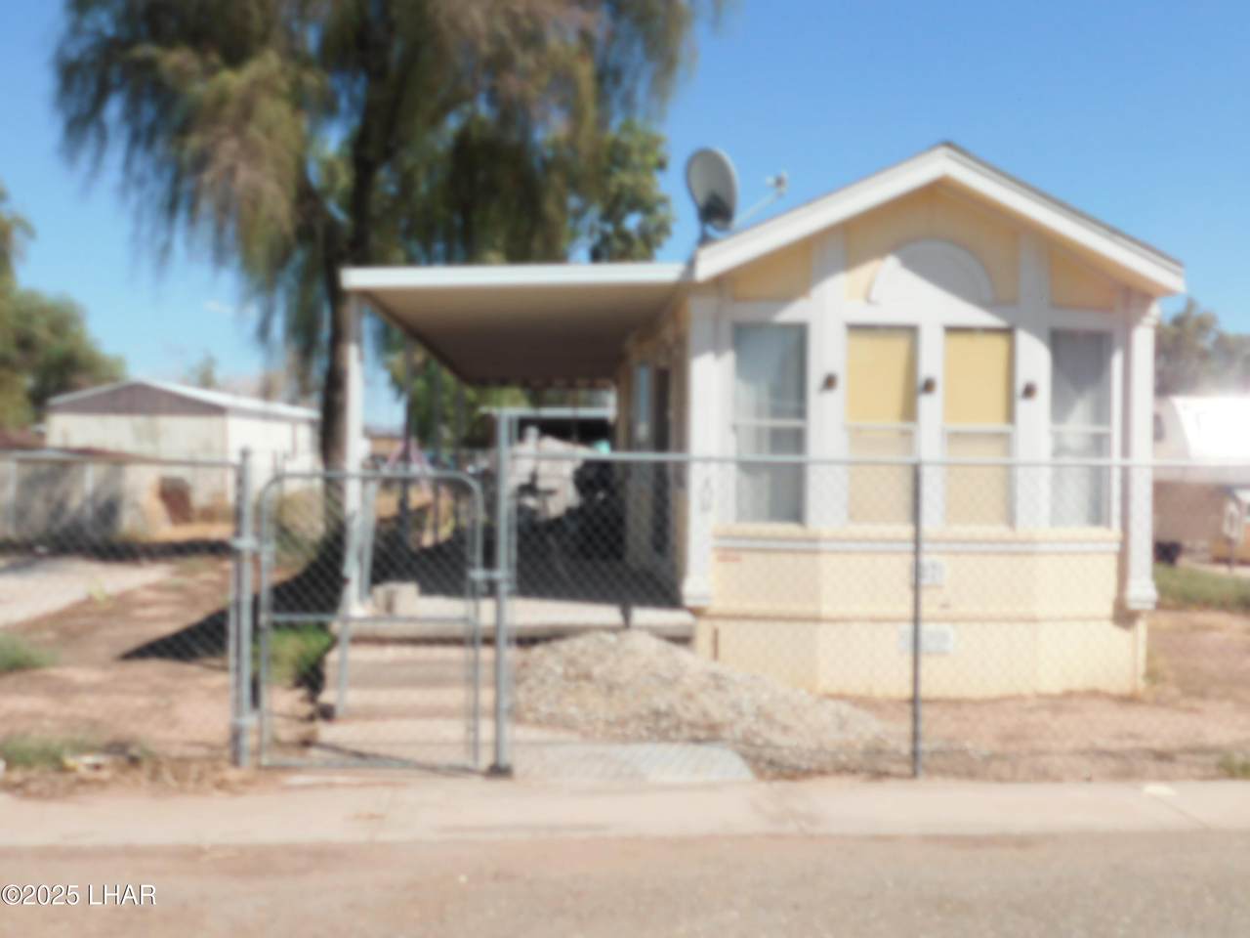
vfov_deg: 39.7
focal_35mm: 36
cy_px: 469
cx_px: 625
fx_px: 1300
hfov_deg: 51.4
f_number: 7
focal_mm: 6.3
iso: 125
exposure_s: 1/500
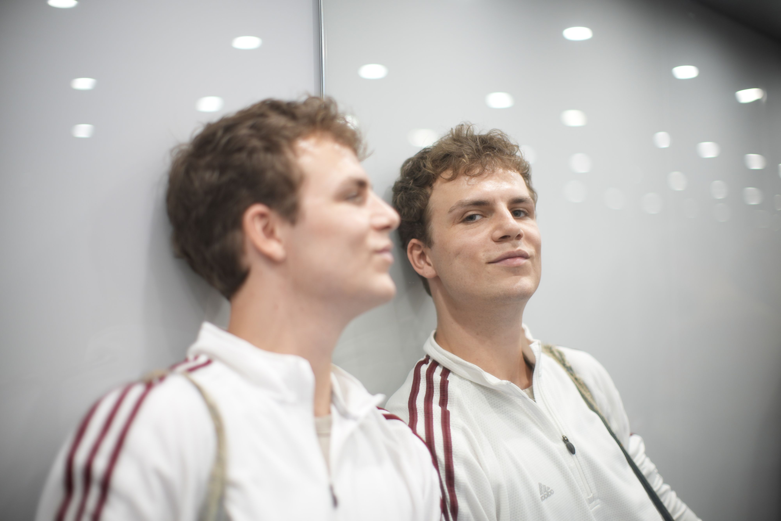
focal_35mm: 50
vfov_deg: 27.0
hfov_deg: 39.6
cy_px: 260
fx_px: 1085
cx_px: 390
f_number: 1.3
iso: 250
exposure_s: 1/250
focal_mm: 50
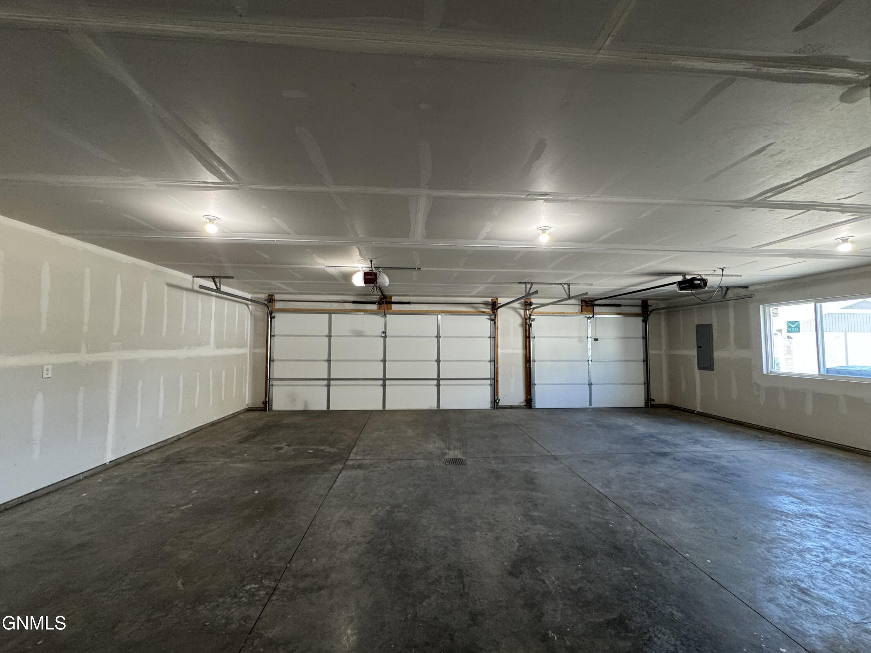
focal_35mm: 14
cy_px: 326
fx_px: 352
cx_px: 436
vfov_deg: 85.7
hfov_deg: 102.1
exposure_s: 1/60
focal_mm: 2.22
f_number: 2.2
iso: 200
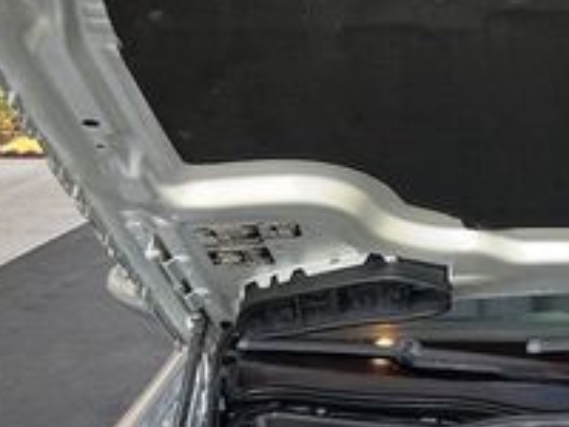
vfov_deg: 17.7
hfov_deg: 22.2
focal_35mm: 83
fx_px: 1364
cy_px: 310
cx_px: 640
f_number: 1.5
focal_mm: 5.7
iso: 50
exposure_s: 1/221
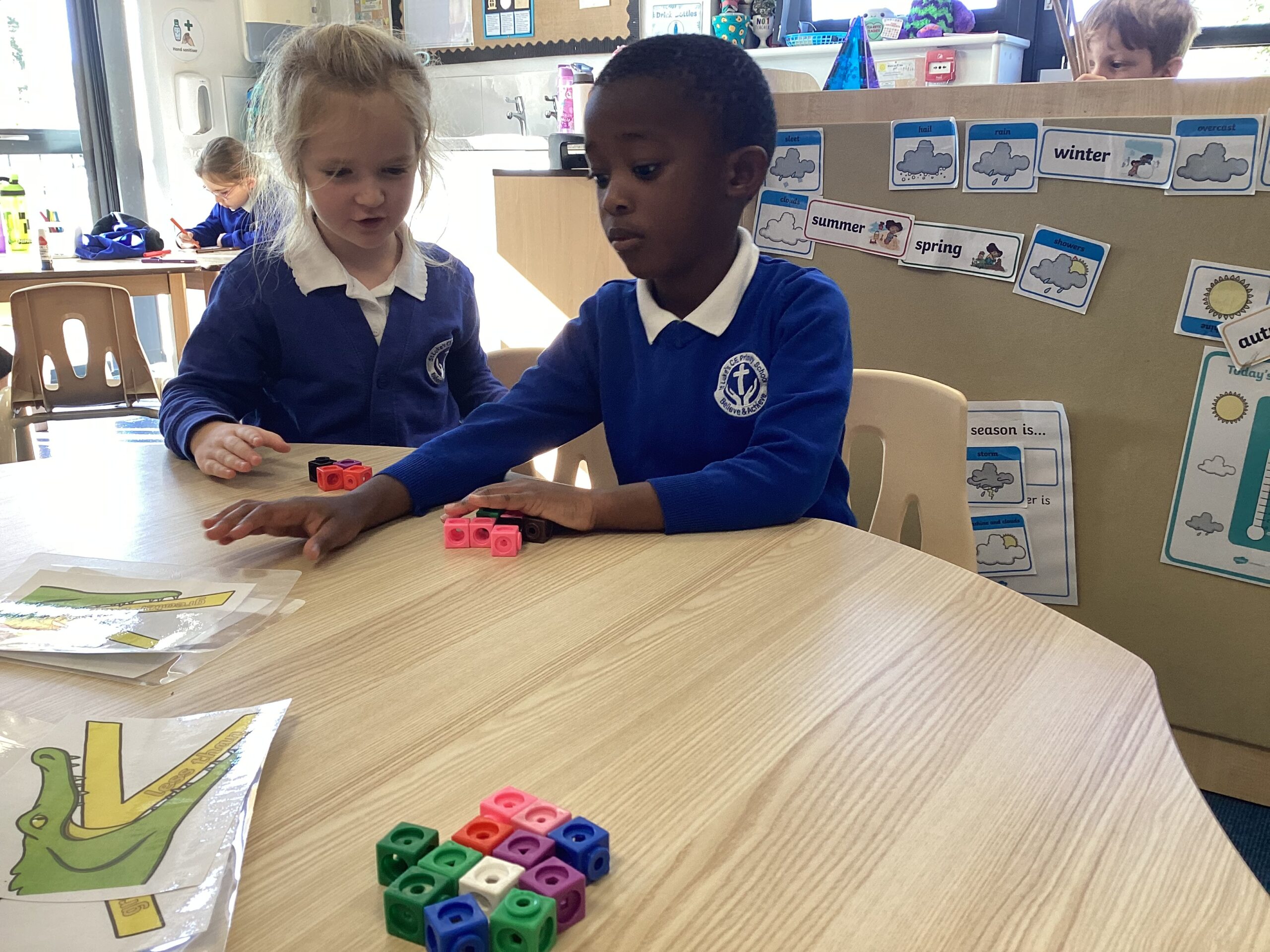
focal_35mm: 31
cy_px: 476
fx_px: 1137
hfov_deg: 58.4
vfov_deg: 45.4
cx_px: 635
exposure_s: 1/50
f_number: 2.4
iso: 50
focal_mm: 3.3
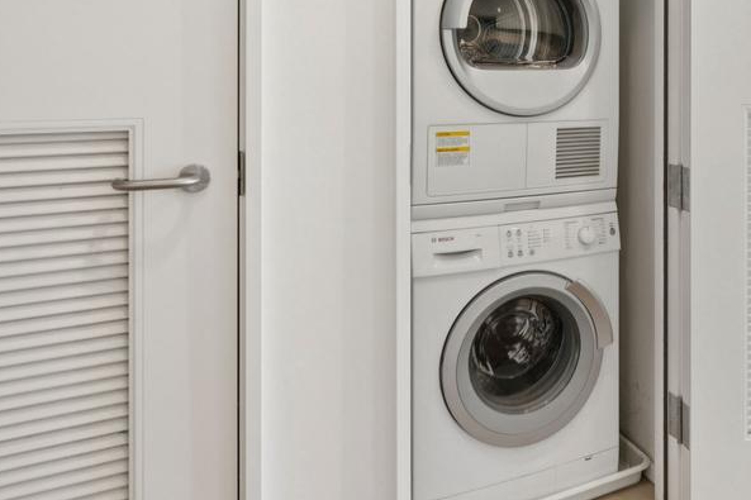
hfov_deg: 51.7
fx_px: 709
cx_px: 619
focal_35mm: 34
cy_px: 76
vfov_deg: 37.0
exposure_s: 1/20
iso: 400
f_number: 7.1
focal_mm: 14
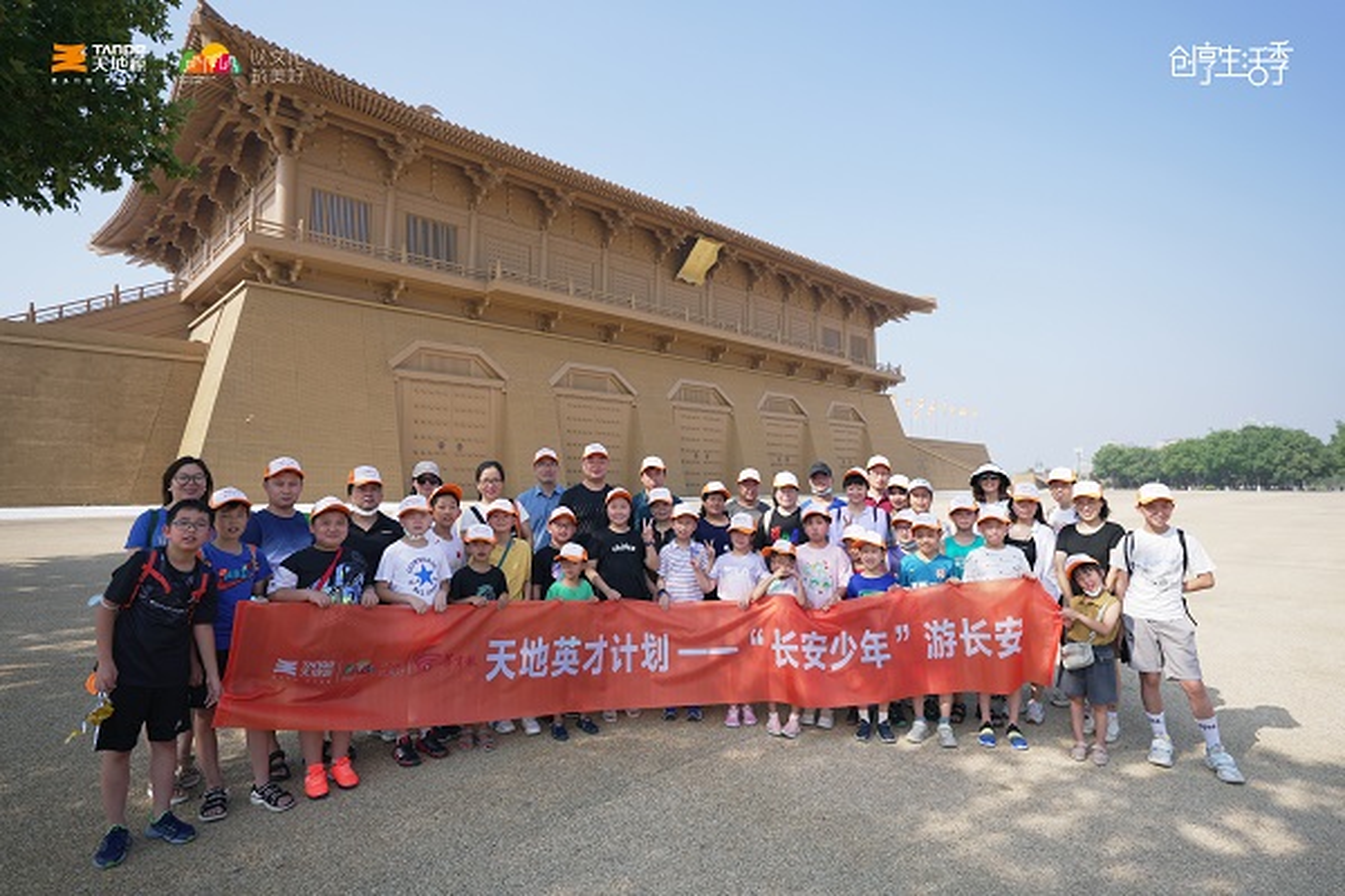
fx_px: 710
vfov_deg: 64.6
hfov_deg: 86.9
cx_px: 672
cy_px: 448
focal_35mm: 19
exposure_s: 1/2000
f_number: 2.8
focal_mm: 19
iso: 160
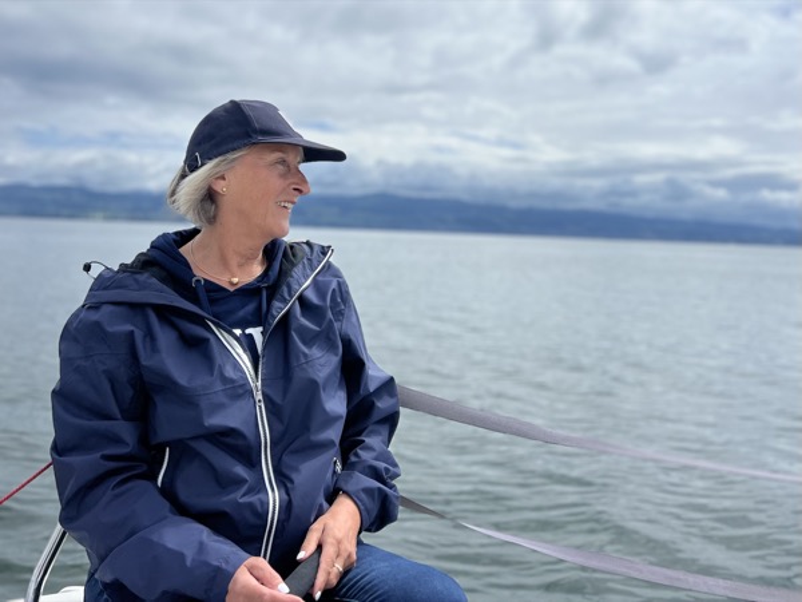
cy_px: 301
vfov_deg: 53.1
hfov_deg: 67.3
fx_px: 602
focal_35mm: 26
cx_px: 401
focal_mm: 5.7
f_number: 1.5
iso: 50
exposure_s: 1/14286
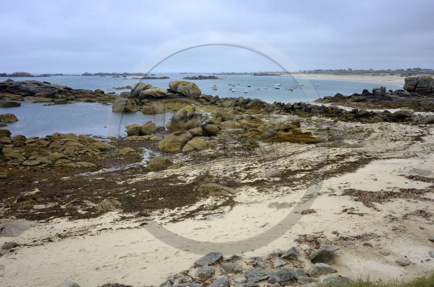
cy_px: 144
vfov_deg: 46.2
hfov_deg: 65.6
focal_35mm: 28
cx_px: 217
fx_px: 337
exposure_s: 1/500
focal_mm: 18.5
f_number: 7.1
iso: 200
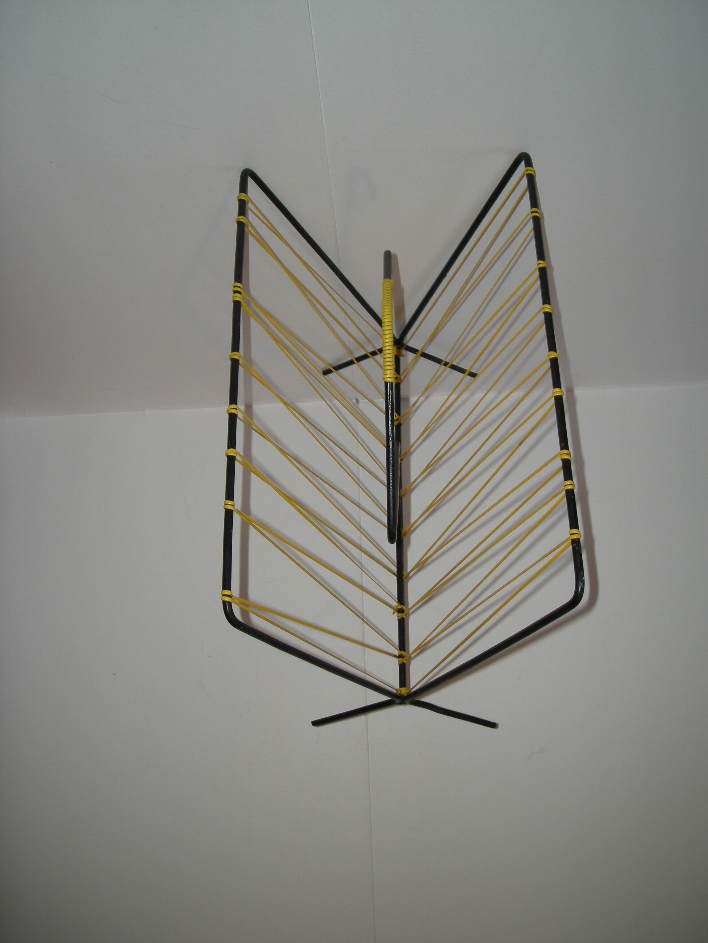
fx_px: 954
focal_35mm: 35
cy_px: 472
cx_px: 354
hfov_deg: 40.7
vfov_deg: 52.6
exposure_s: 1/45.7
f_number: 2.8
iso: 50
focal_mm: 5.7
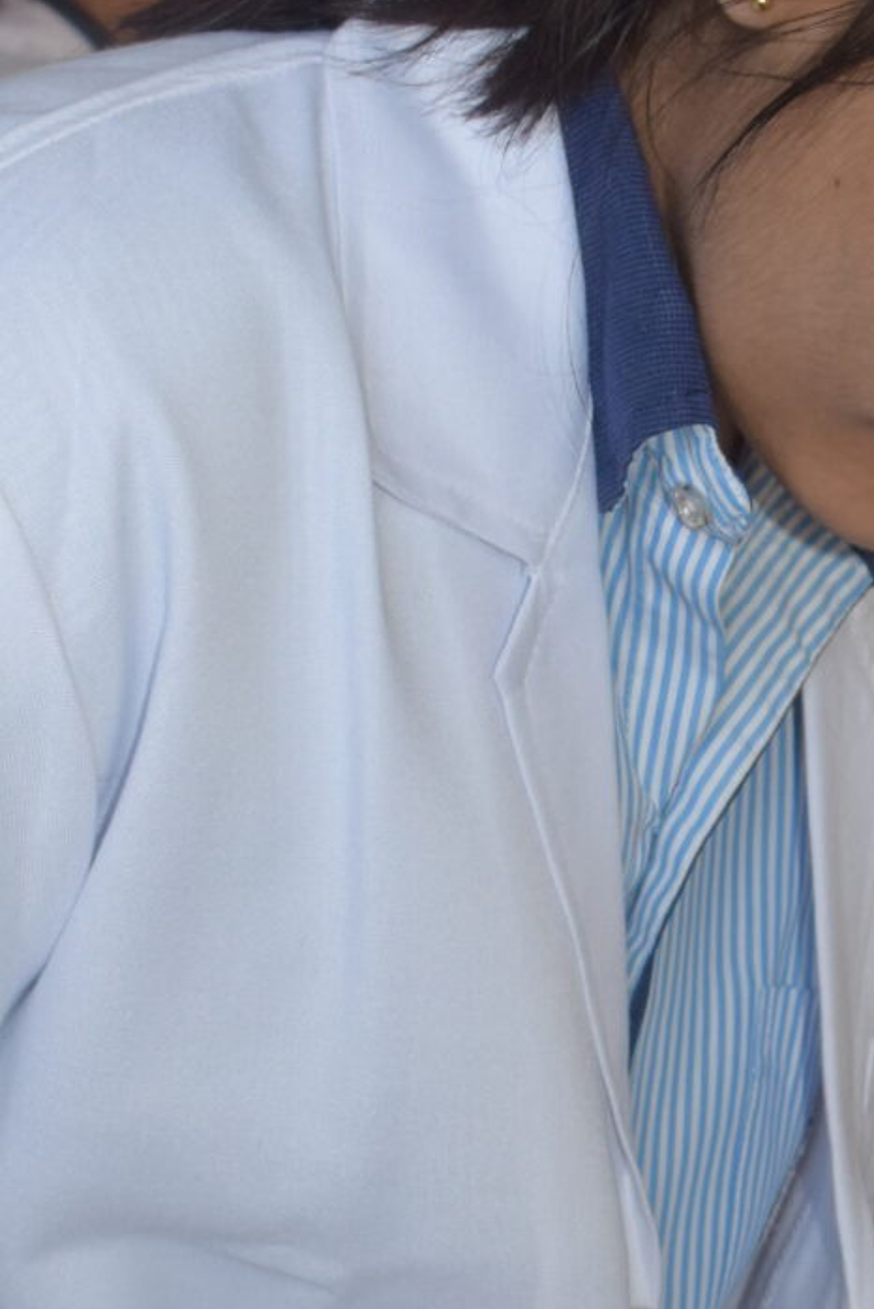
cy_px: 934
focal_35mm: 110
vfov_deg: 18.5
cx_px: 671
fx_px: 4002
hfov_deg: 12.4
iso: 720
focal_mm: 20
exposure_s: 1/100
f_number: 5
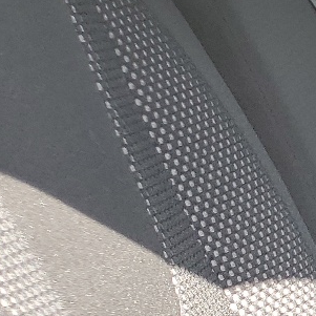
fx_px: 1260
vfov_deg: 13.6
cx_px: 828
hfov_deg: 11.2
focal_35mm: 122
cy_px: 448
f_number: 1.5
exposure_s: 1/256
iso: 50
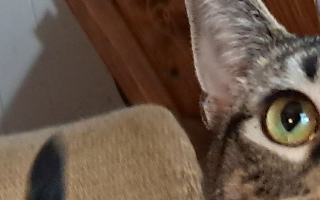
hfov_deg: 14.3
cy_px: 575
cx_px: 317
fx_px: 1256
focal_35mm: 144
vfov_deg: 8.0
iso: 640
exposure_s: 1/25
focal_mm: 4
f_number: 1.8
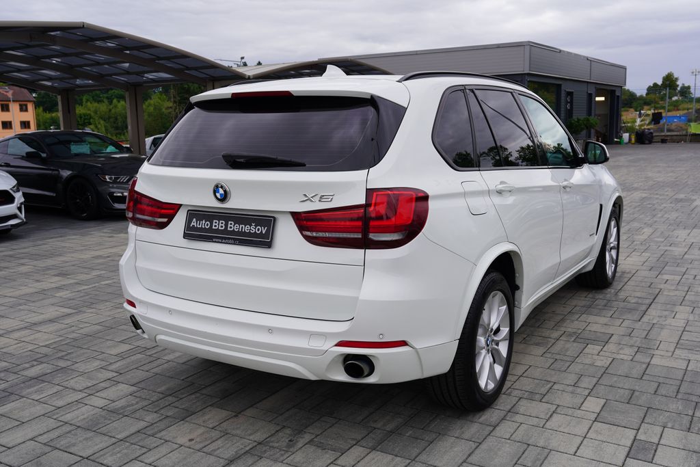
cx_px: 350
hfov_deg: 54.4
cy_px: 234
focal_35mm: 35
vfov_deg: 37.9
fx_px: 681
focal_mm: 35
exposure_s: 1/125
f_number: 8
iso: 100
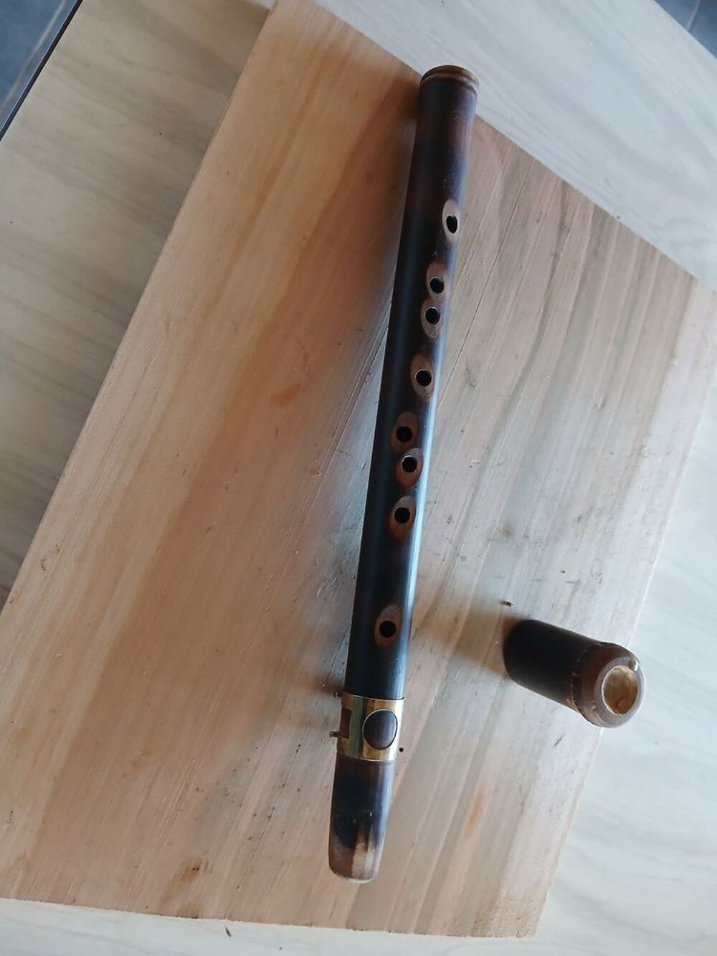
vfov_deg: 67.3
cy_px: 478
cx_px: 358
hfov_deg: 53.1
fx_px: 718
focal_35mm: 26
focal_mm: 3.98
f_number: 1.8
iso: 250
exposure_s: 1/33.3
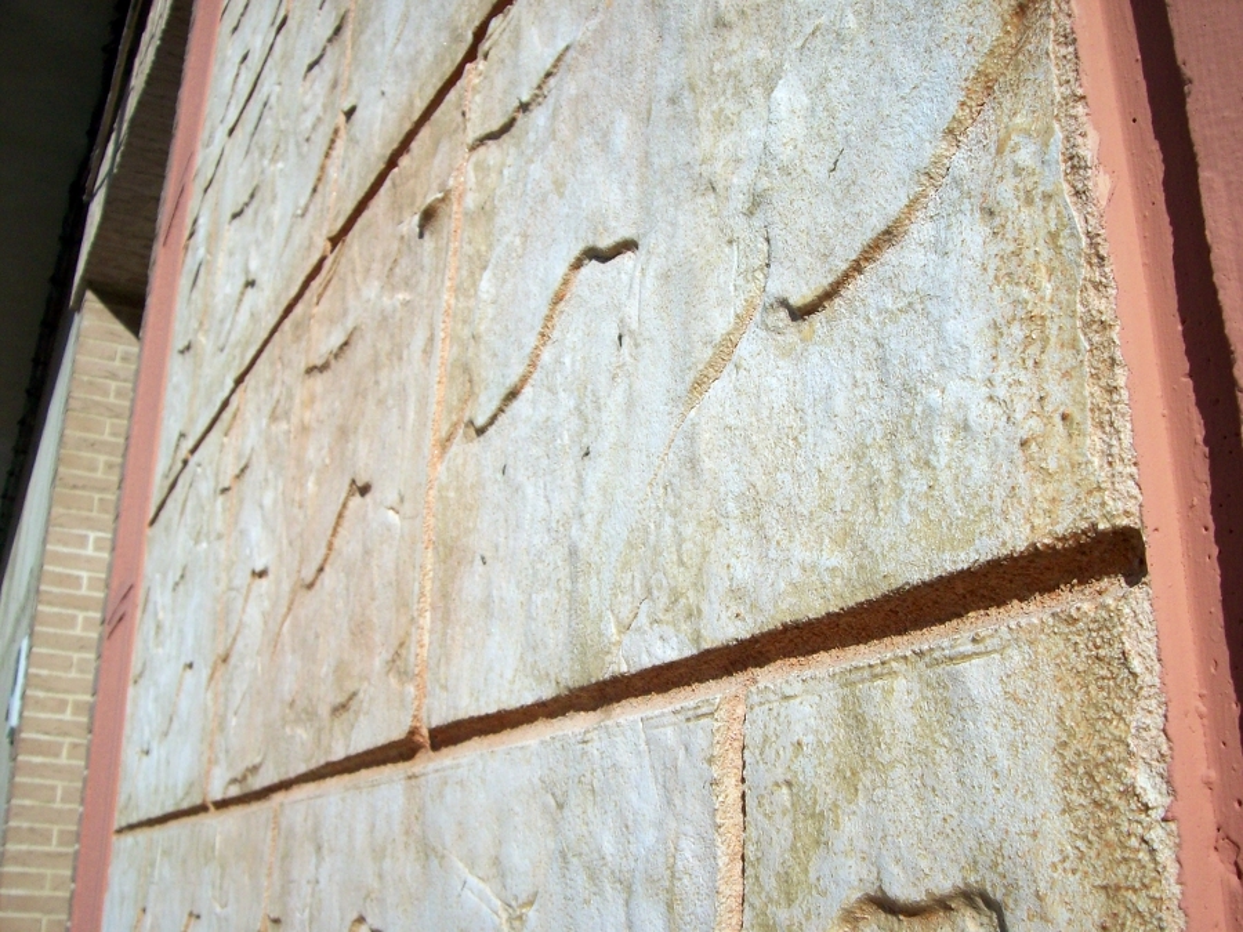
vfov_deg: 39.7
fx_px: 1293
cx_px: 622
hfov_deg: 51.4
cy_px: 466
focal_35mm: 36
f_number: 4.8
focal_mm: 6
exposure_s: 1/849
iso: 80
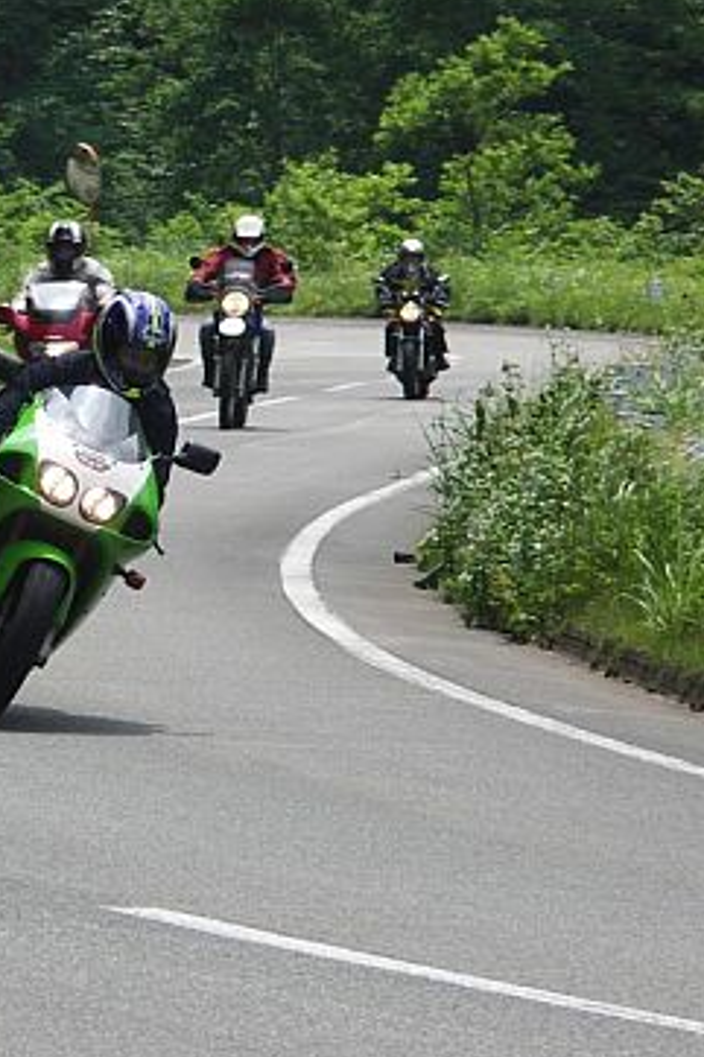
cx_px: -88
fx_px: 10804
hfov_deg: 3.7
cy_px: 447
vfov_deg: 5.6
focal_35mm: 368
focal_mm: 50.8
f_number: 4.5
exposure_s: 1/400
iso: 50
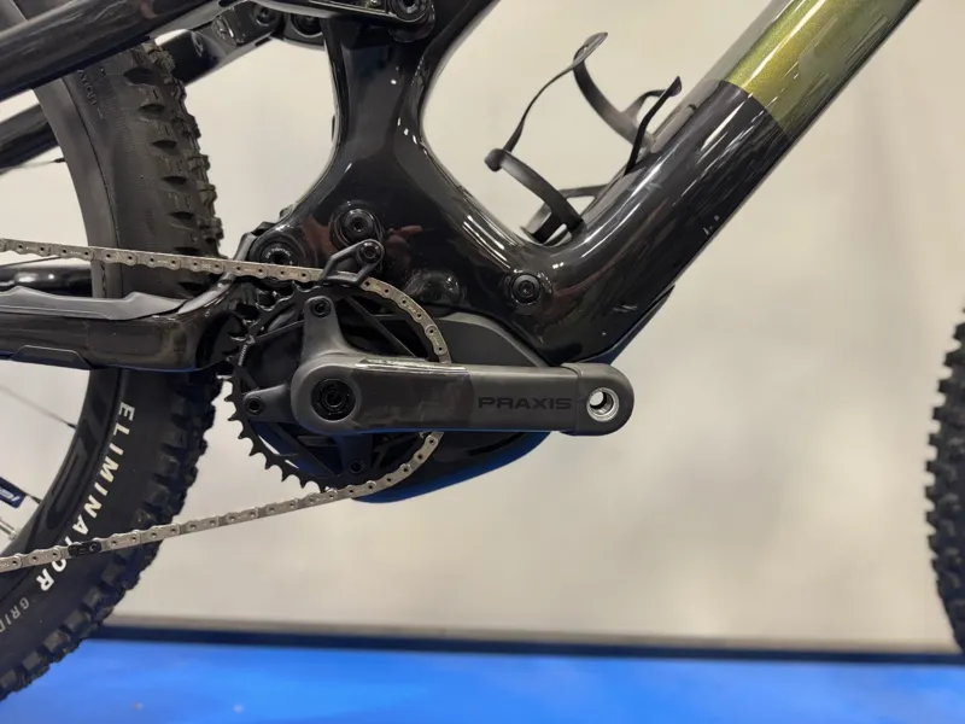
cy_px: 362
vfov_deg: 56.8
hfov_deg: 71.6
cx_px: 482
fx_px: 669
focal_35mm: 24
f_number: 1.78
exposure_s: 1/50
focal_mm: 6.76
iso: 400
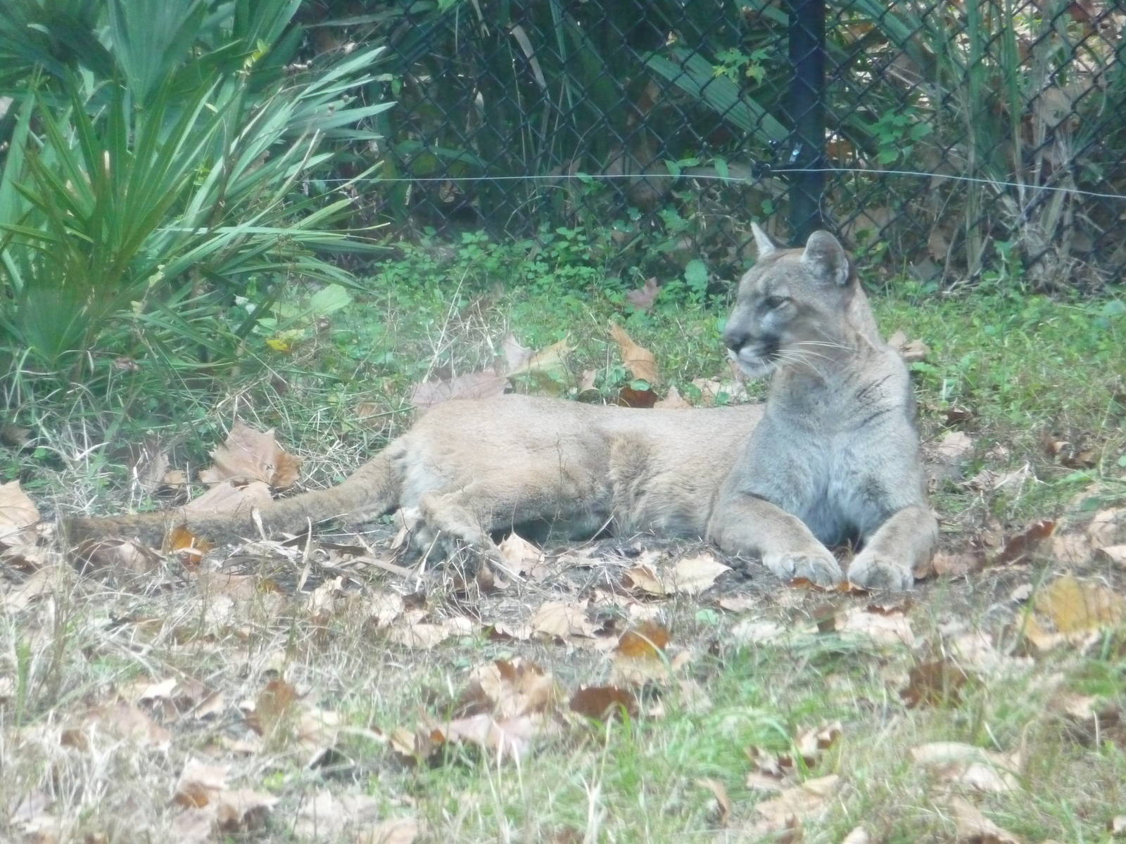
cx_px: 563
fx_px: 9108
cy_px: 422
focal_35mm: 280
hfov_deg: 7.1
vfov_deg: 5.3
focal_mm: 47
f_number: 4.9
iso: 800
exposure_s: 1/100
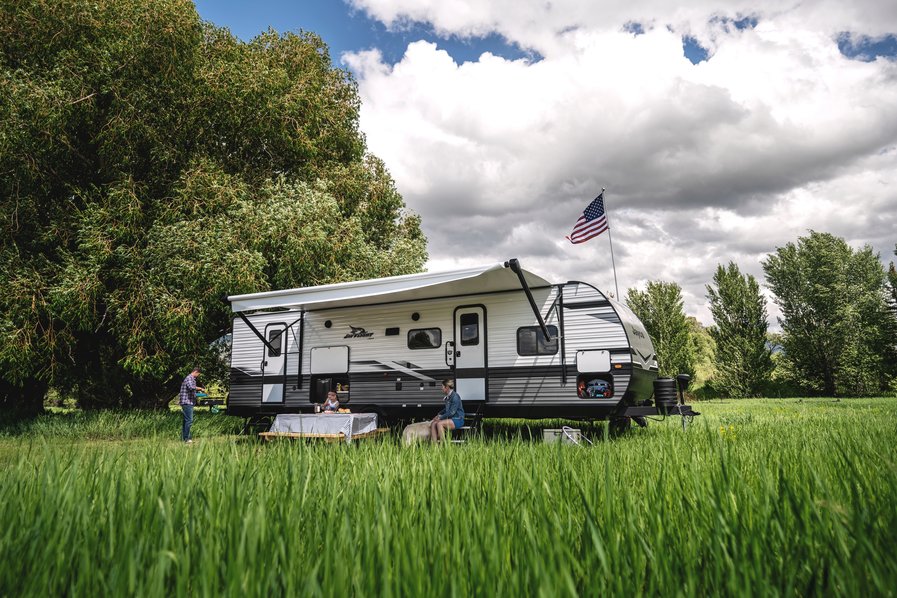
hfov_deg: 76.1
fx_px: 573
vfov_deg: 55.1
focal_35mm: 23
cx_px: 448
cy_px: 299
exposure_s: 1/500
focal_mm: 23
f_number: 4
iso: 31
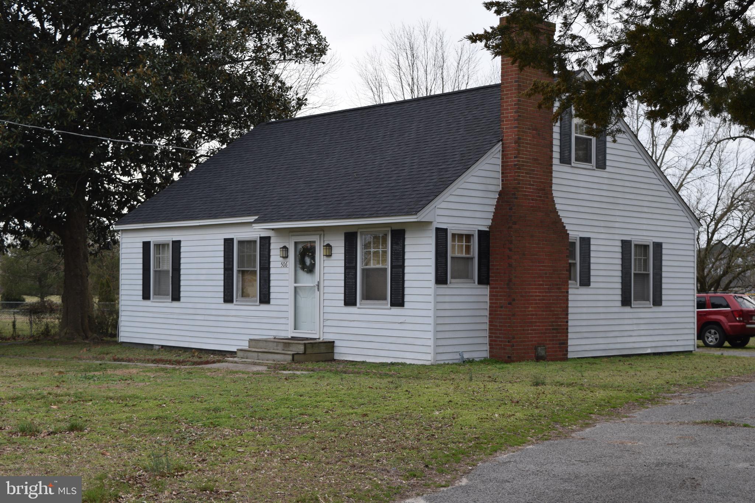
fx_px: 1101
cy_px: 252
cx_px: 378
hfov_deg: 37.9
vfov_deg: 25.7
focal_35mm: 52
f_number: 8
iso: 250
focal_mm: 35
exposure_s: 1/250
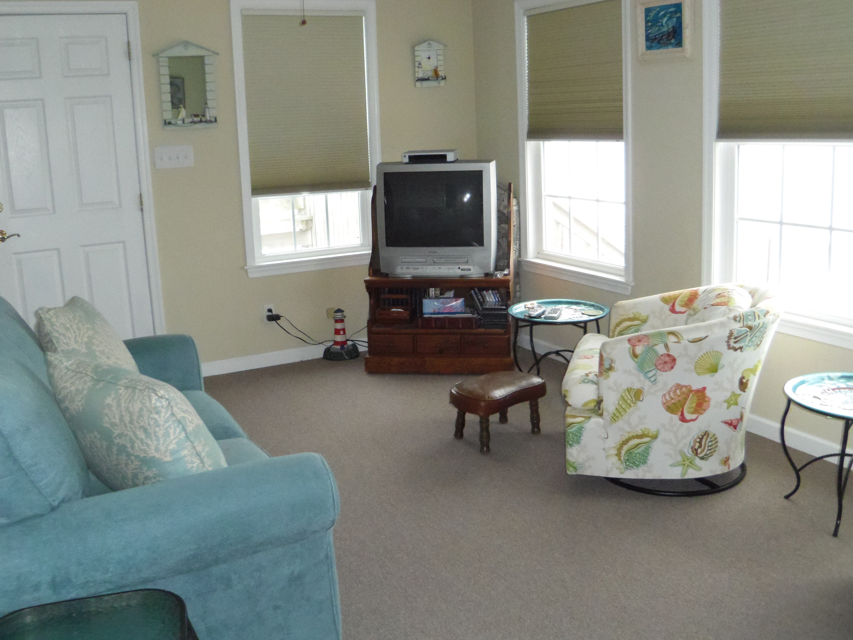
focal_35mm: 35
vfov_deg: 40.7
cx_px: 426
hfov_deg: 52.6
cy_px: 320
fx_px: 862
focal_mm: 6.5
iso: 640
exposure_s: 1/50
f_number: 4.3
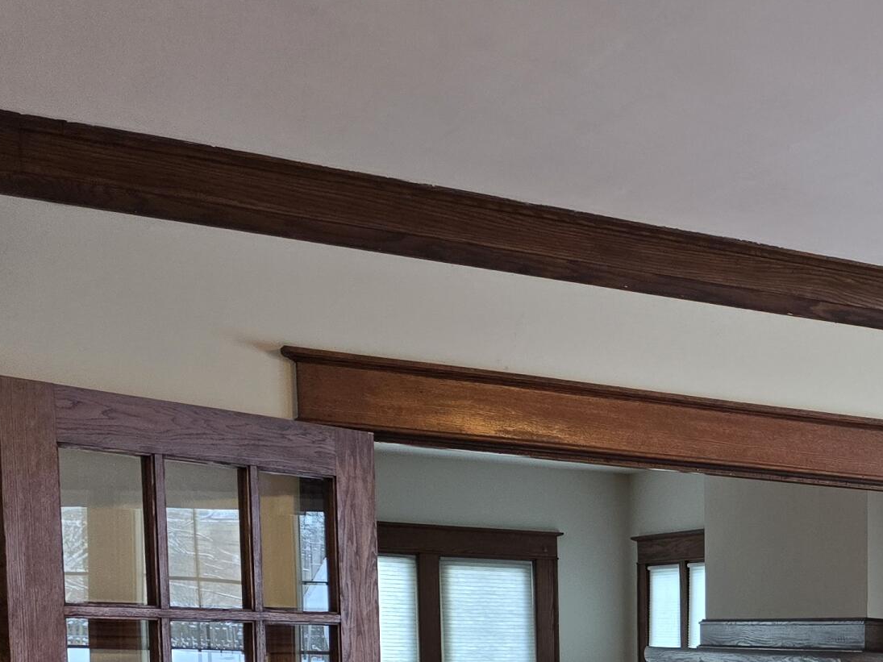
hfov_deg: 27.2
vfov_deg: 21.4
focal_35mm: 63
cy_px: 822
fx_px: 1607
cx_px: 1055
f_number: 1.7
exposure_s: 1/120
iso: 160
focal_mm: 6.3
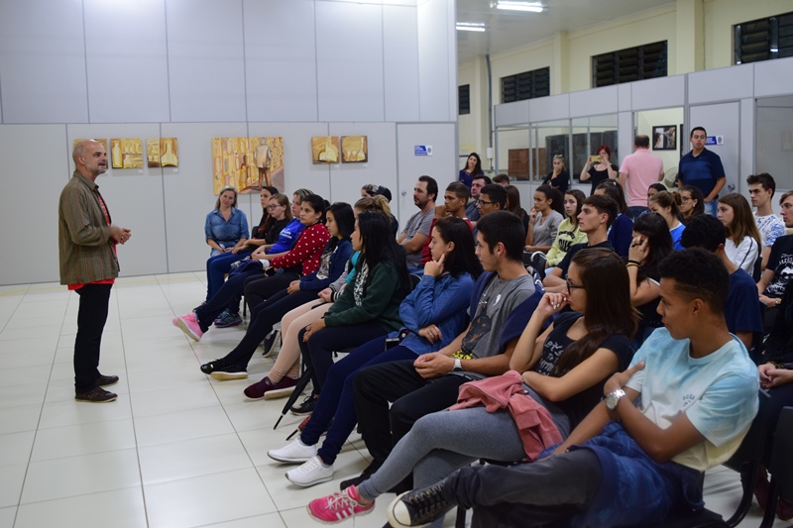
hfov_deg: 57.2
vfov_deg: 40.0
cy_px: 264
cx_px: 396
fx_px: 727
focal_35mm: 33
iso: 720
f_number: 6.3
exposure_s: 1/15
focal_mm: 22
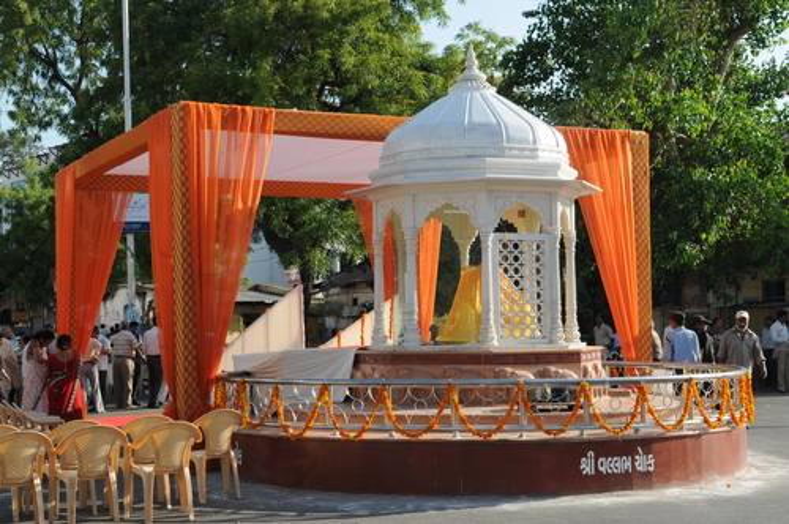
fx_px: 1248
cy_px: 262
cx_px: 394
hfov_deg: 35.1
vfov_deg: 23.7
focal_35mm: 57
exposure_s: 1/160
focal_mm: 38
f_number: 9
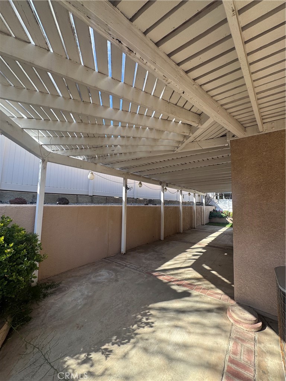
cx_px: 143
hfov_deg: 85.7
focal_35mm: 14
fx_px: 154
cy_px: 190
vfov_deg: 102.1
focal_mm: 2.22
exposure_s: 1/349
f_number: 2.2
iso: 40
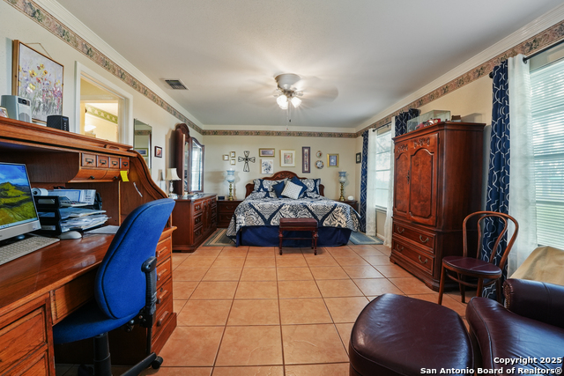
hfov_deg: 100.4
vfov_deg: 77.4
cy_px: 188
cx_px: 282
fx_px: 235
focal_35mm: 15
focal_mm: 10
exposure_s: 1/2.5
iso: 640
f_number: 9
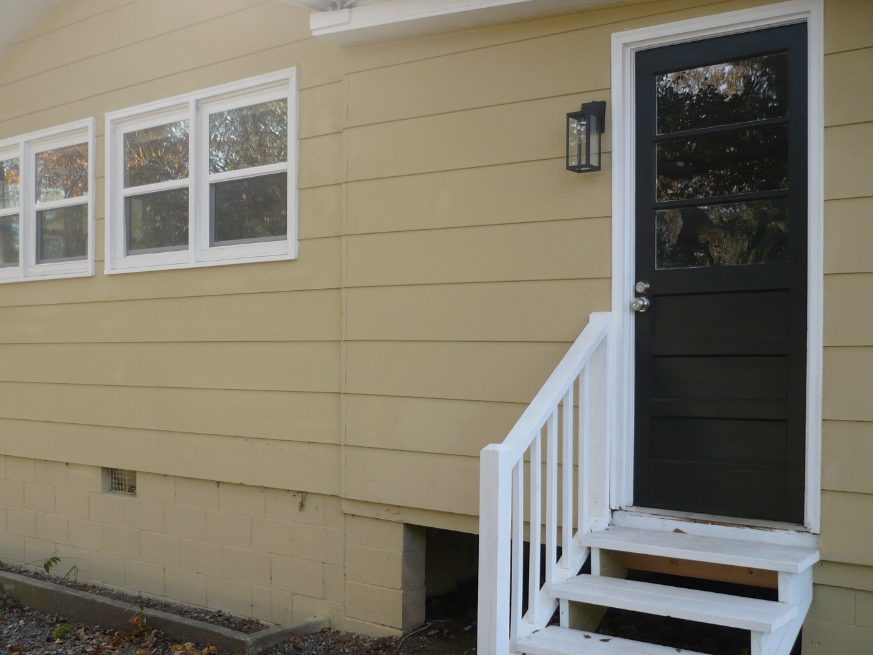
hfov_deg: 44.6
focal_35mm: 42
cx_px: 360
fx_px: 1059
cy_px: 379
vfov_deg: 34.3
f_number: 2.8
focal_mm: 5.8
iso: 100
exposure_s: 1/125
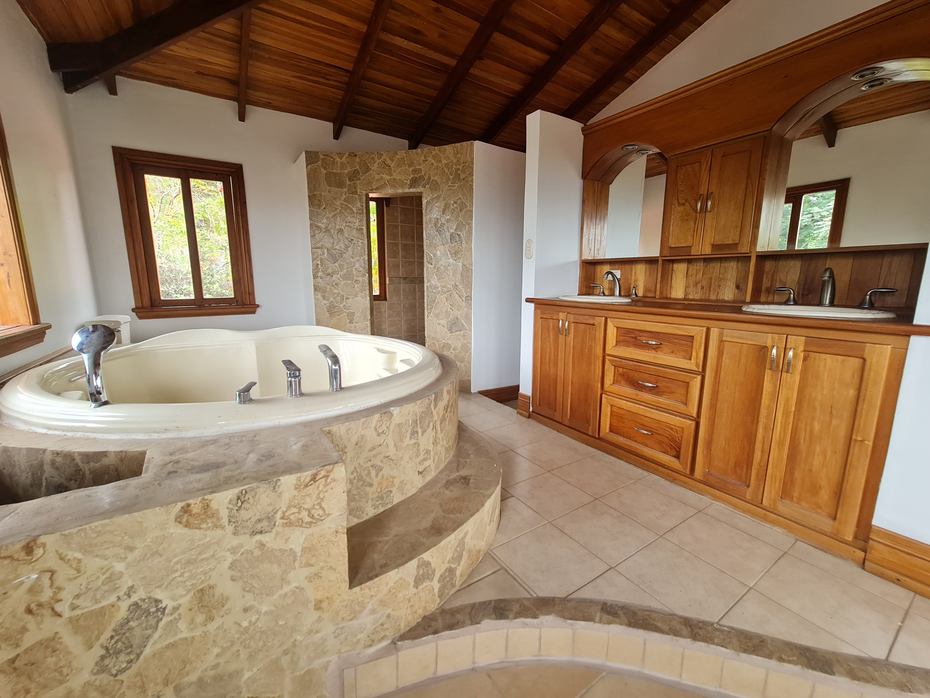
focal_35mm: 13
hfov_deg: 106.2
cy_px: 349
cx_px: 465
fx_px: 349
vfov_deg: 89.9
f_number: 2.2
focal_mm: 2.2
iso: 160
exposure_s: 1/60
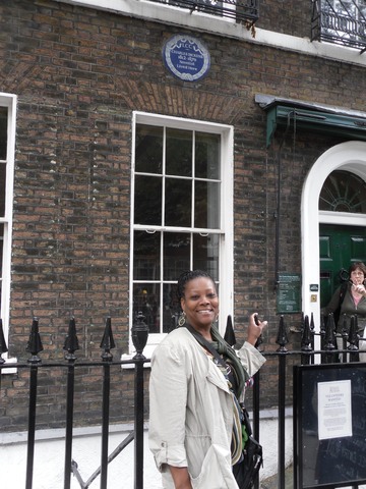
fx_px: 634
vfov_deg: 42.1
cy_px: 244
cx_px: 183
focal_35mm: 45
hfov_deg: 32.2
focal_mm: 6.3
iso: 100
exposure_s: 1/60
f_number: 3.5
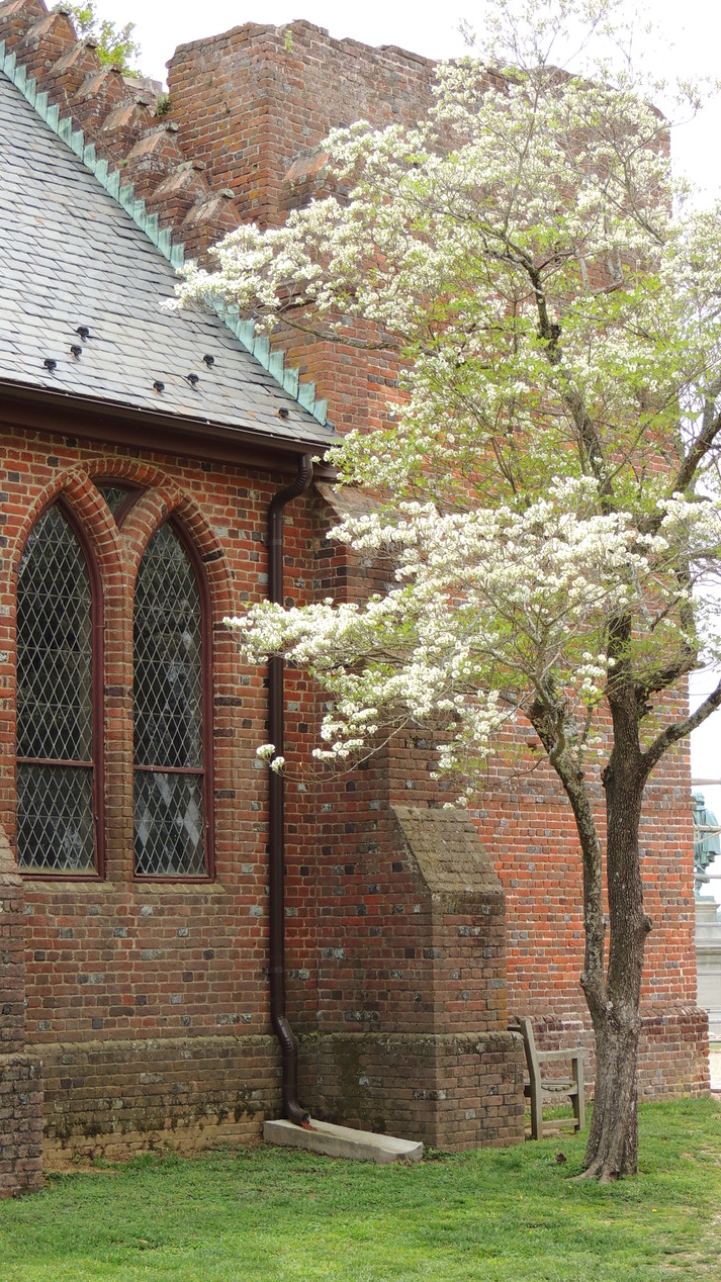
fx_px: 2618
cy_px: 638
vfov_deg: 27.5
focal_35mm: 77
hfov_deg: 15.7
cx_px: 384
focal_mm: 12.4
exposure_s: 1/250
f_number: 3.9
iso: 100
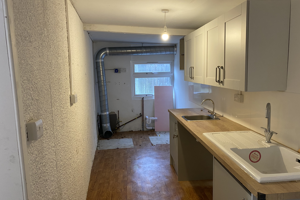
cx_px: 152
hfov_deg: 65.5
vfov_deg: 46.4
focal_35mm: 28
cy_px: 100
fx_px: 233
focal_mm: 4.25
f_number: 1.8
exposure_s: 1/50
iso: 160
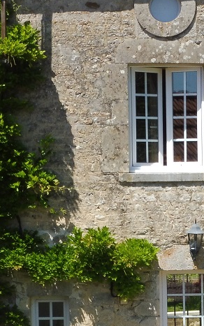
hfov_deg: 8.8
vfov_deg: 14.1
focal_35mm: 147
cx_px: 229
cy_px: 295
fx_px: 1307
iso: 100
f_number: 6.3
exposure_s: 1/320
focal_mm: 9.7
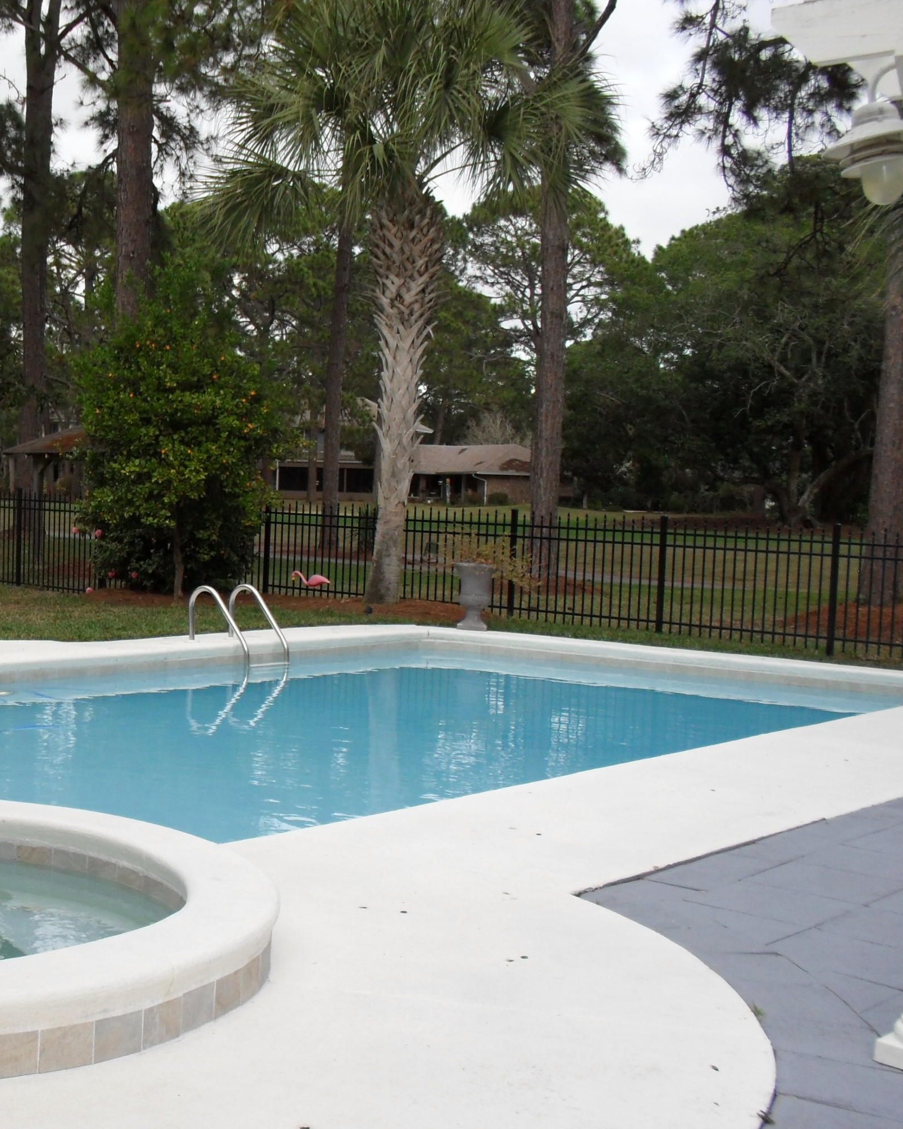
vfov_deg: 36.7
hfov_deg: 28.5
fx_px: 1704
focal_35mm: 51
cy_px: 584
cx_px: 85
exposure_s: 1/180
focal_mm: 6.3
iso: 100
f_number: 3.2
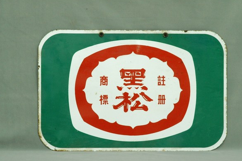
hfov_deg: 17.8
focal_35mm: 115
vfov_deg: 11.9
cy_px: 85
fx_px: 772
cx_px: 132
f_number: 8
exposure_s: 1/8
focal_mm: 70
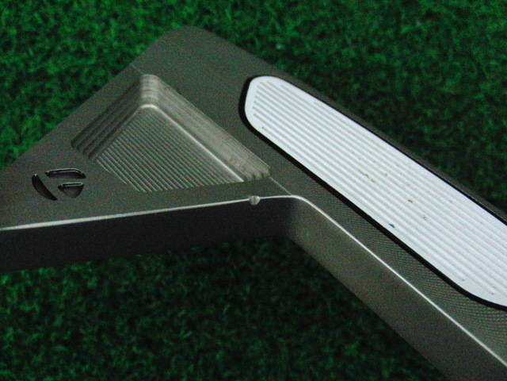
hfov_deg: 50.1
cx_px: 254
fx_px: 542
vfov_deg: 38.7
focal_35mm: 37
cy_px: 190
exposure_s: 1/640
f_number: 3.6
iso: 3200
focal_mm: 6.42
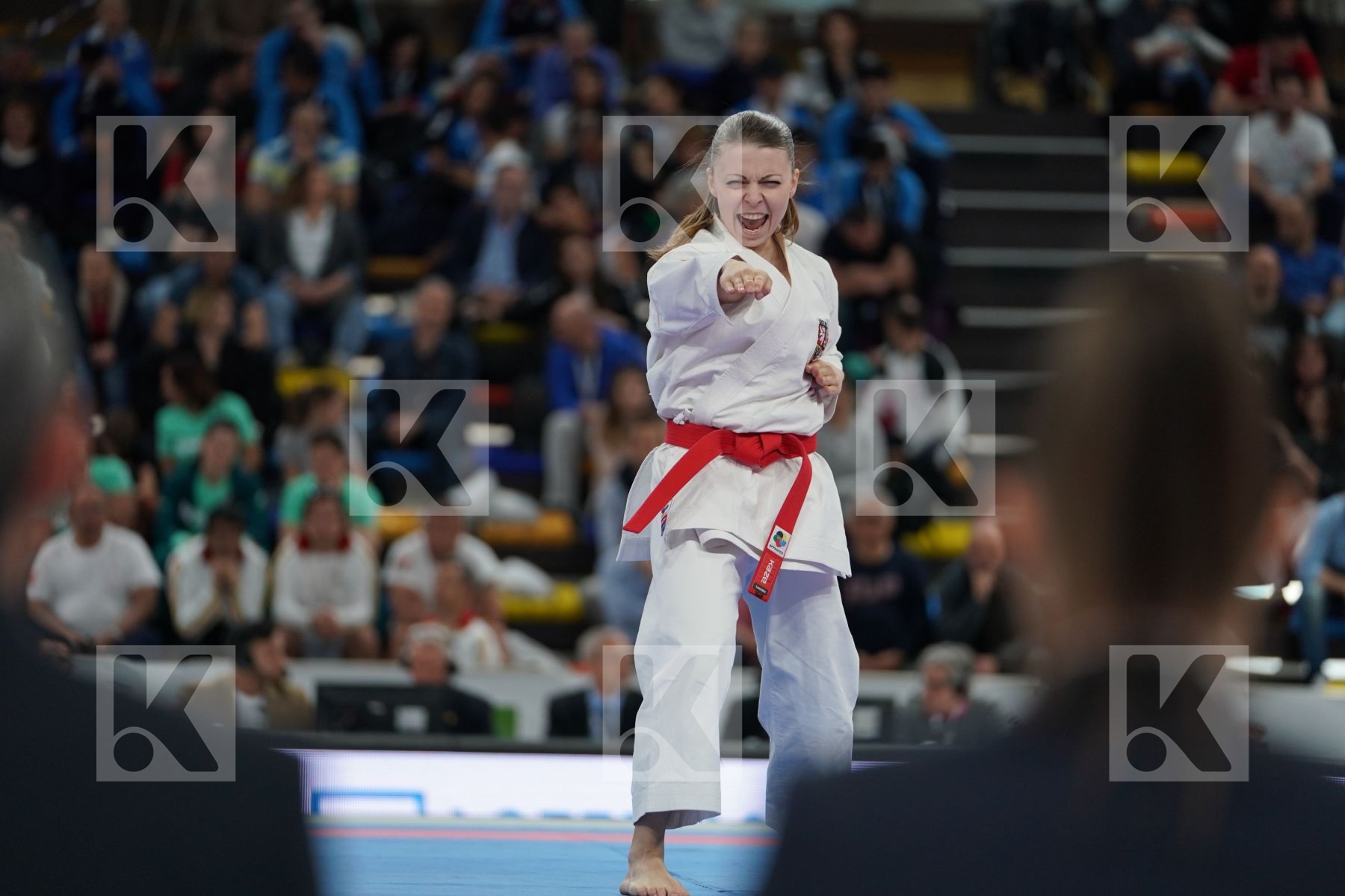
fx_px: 6575
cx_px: 672
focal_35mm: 176
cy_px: 448
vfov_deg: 7.8
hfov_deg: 11.7
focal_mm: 176
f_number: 2.8
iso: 800
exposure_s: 1/500
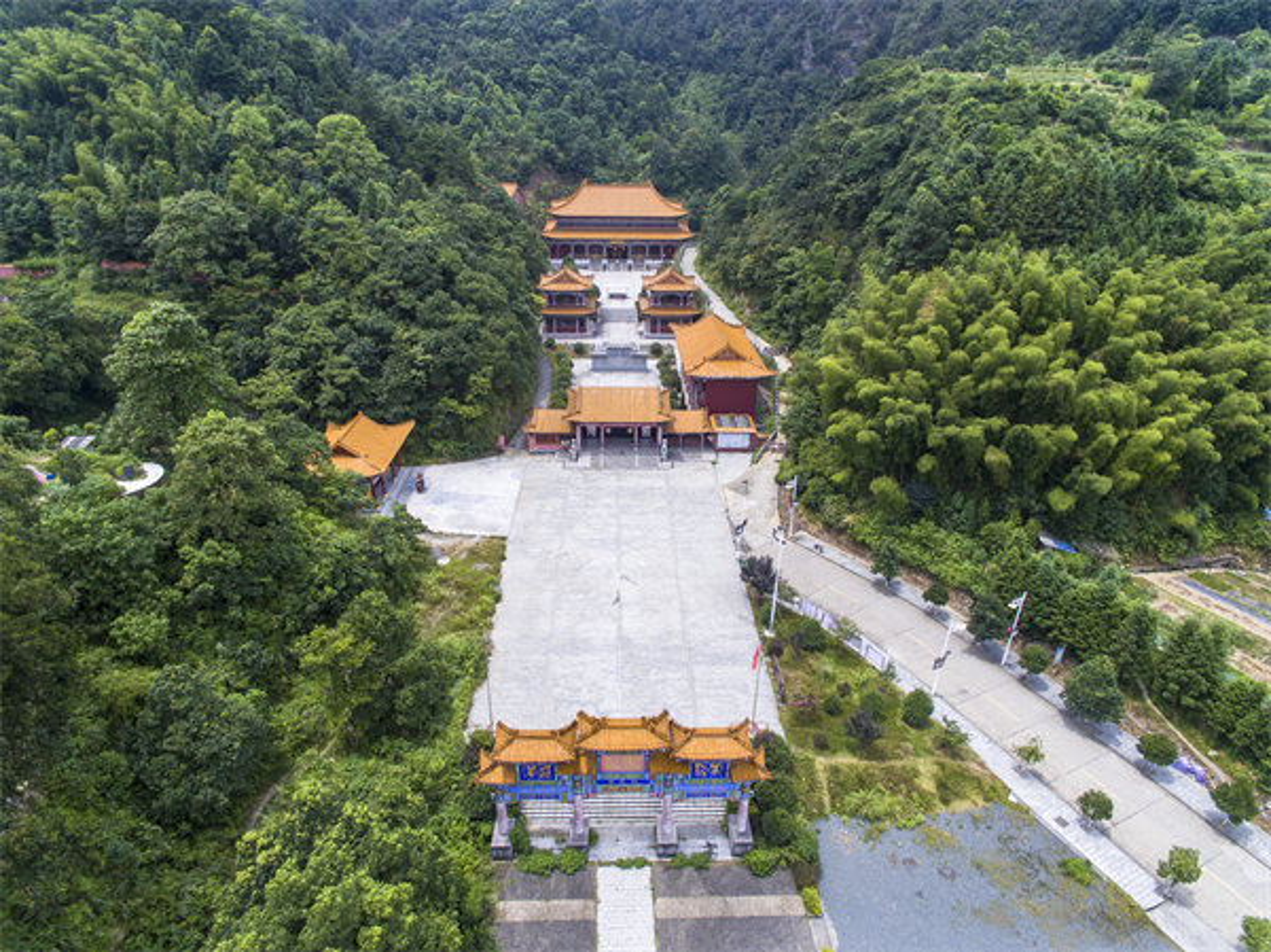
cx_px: 636
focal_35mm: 20
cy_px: 476
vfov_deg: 65.9
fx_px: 734
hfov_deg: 81.8
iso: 100
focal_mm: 3.61
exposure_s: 1/800
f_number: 2.8
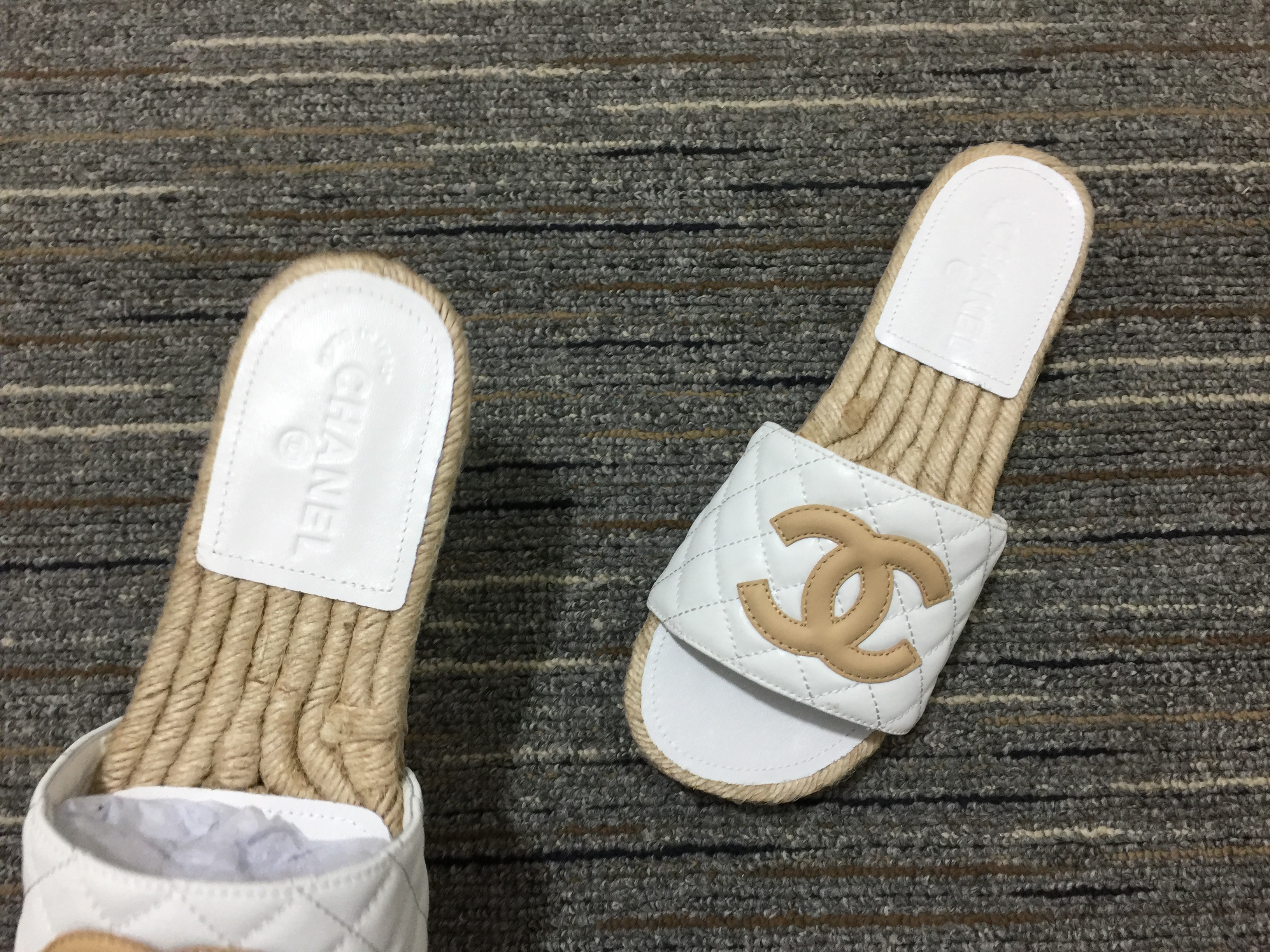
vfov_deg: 48.2
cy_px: 476
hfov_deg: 61.7
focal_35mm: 29
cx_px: 635
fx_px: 1064
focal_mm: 4.15
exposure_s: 1/33
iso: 64
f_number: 2.2
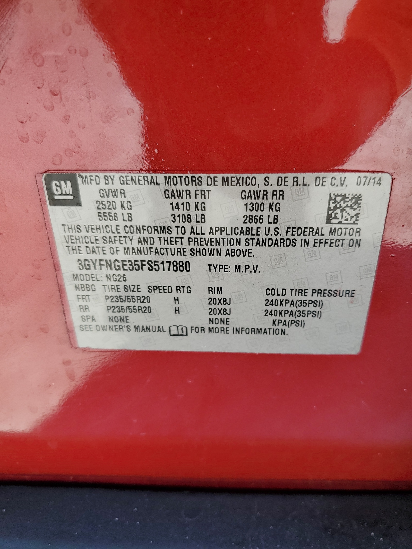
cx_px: 206
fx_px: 413
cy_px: 274
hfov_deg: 53.1
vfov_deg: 67.3
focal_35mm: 26
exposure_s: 1/526
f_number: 1.5
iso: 50
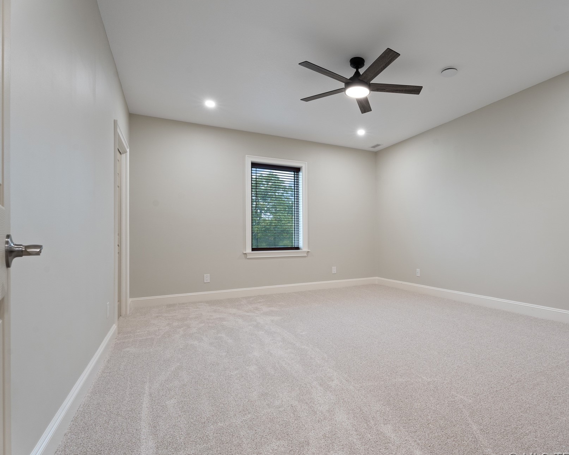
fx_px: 320
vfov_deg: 70.8
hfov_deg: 81.8
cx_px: 354
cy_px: 232
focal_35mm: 19
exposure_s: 1/2
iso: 200
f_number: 9
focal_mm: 16
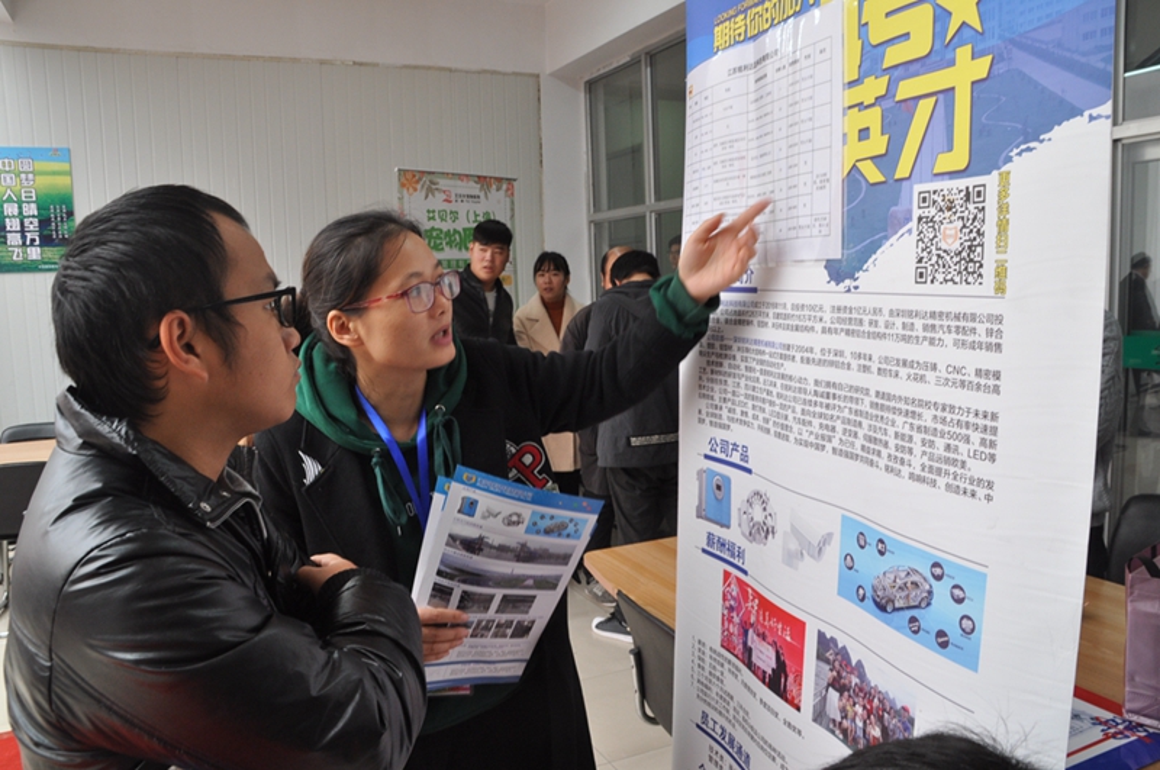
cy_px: 385
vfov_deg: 47.8
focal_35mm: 27
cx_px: 580
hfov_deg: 67.5
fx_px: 869
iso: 560
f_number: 10
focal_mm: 18
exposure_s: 1/20
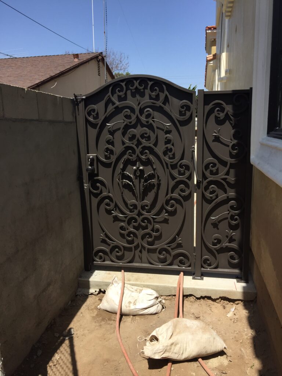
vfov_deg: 61.7
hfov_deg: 48.2
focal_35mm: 29
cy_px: 188
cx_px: 141
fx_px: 315
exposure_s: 1/1522
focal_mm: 4.15
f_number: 2.2
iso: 32
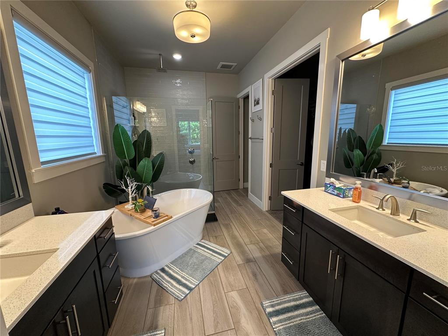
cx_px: 224
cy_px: 168
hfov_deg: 102.1
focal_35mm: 14
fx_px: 181
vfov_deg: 85.7
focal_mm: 2.22
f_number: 2.2
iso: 250
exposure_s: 1/120
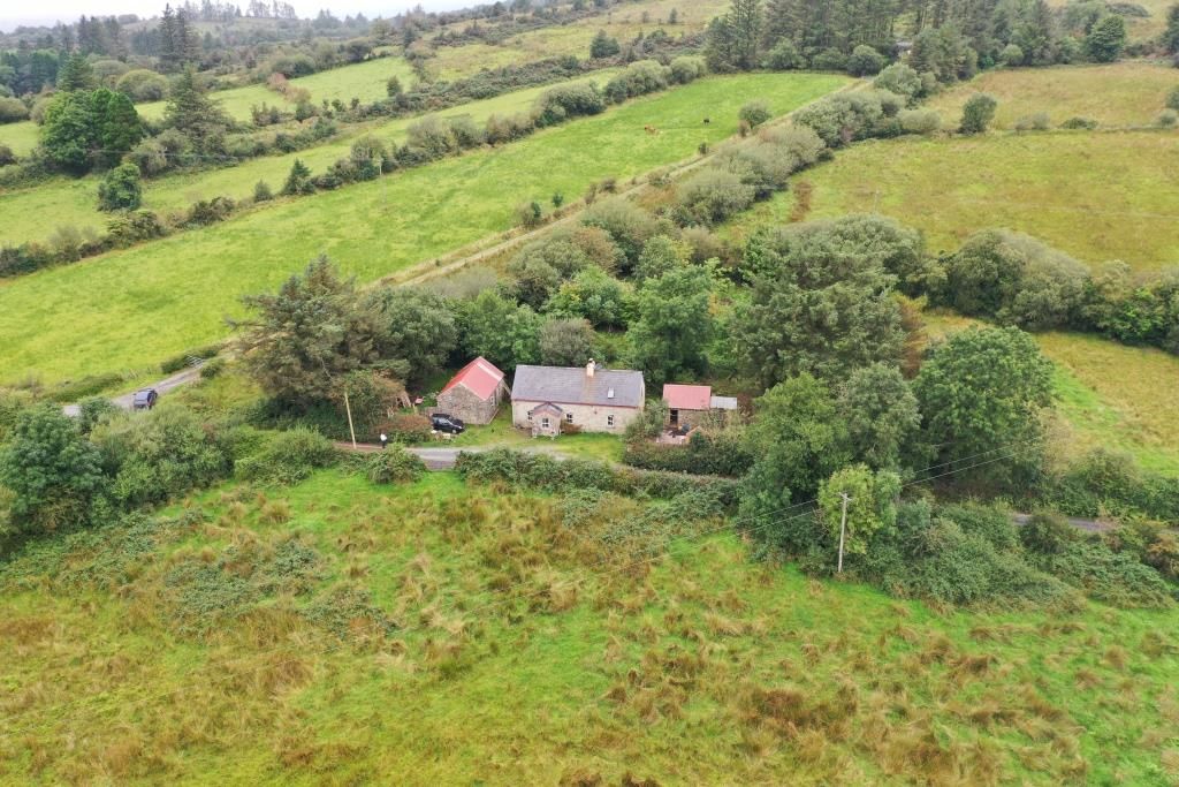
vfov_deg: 46.4
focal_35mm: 28
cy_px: 394
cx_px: 590
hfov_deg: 65.5
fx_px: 917
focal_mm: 10.26
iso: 100
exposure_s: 1/100
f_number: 4
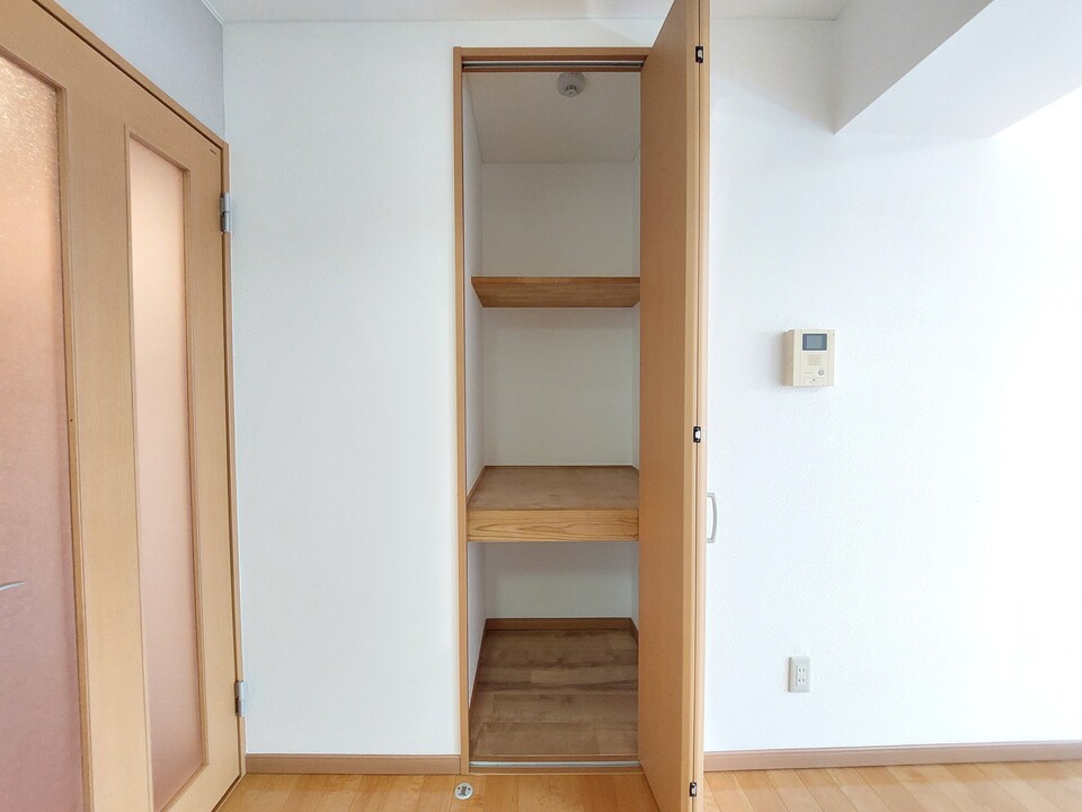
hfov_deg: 106.2
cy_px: 406
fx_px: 406
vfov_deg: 89.9
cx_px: 541
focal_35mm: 13
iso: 500
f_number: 2.2
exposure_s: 1/24
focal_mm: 1.74
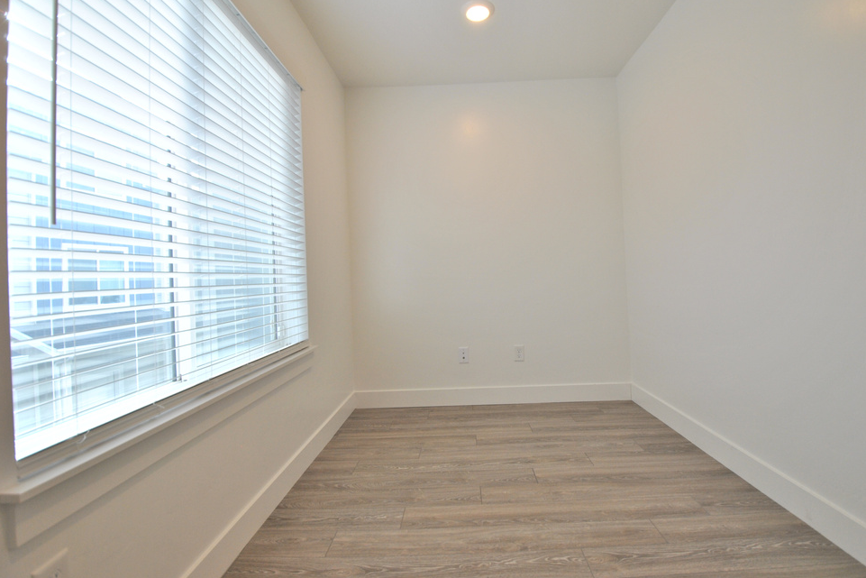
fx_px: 385
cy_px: 275
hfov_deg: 96.6
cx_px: 459
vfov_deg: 73.7
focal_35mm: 16
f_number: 4.5
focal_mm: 10
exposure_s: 1/80
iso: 200
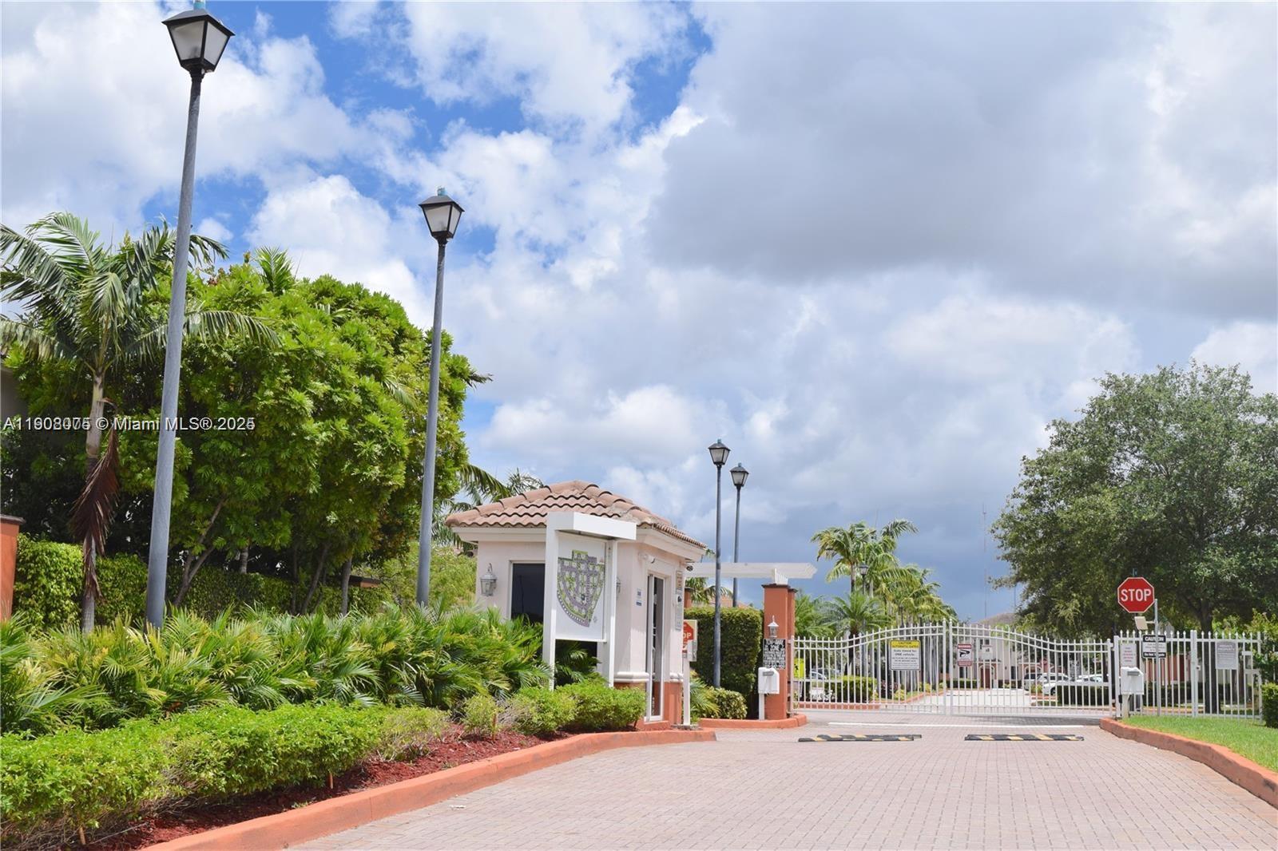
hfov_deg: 45.0
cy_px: 426
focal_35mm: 44
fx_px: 1544
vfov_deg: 30.8
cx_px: 639
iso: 200
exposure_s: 1/500
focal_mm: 29
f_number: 11
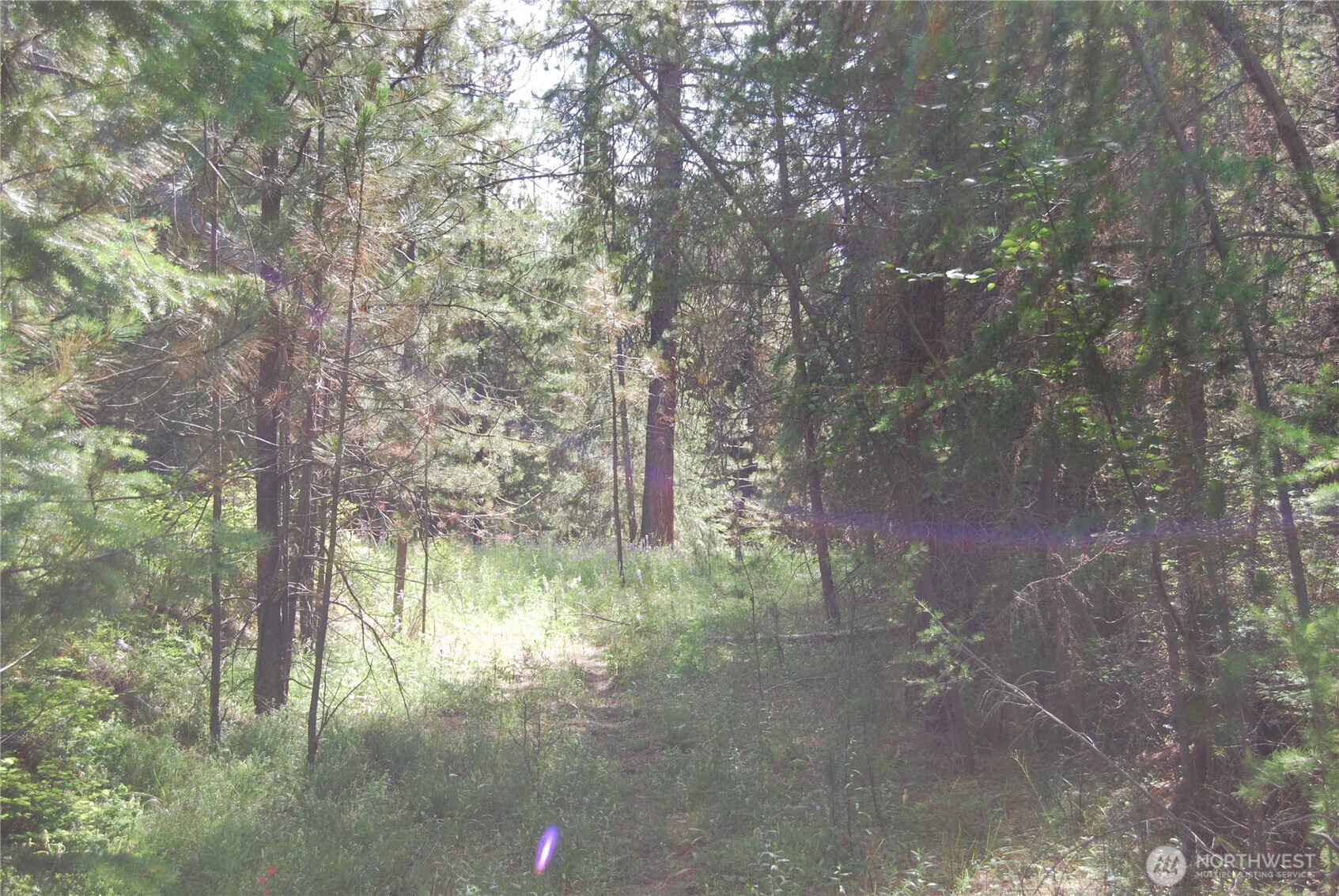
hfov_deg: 41.1
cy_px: 448
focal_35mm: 48
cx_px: 670
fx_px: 1787
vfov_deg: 28.1
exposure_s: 1/125
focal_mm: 32
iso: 180
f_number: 5.6
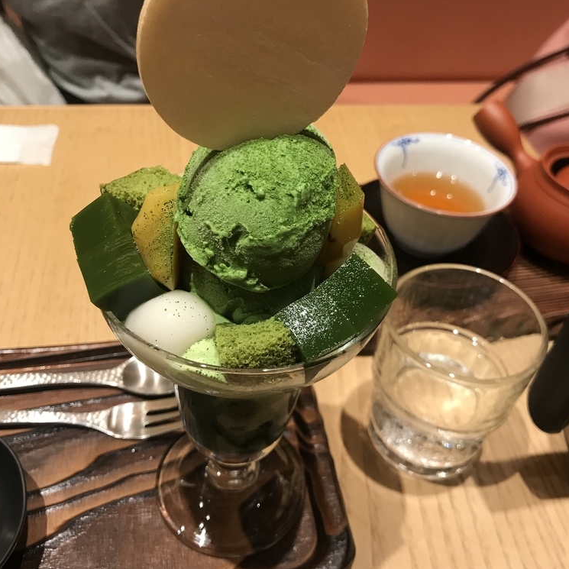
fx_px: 632
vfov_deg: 48.4
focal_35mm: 34
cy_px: 273
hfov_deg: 48.5
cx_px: 283
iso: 32
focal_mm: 3.99
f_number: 1.8
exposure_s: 1/30
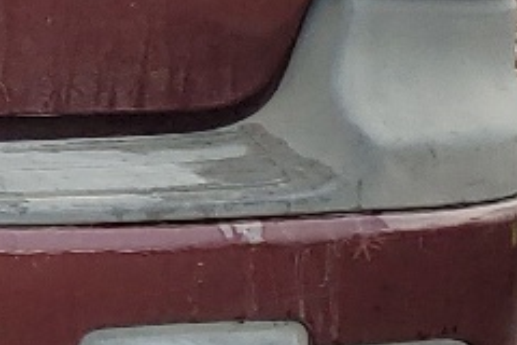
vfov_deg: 7.5
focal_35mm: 180
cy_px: -211
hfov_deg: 10.1
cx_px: -702
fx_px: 2585
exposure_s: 1/769
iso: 50
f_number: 1.5
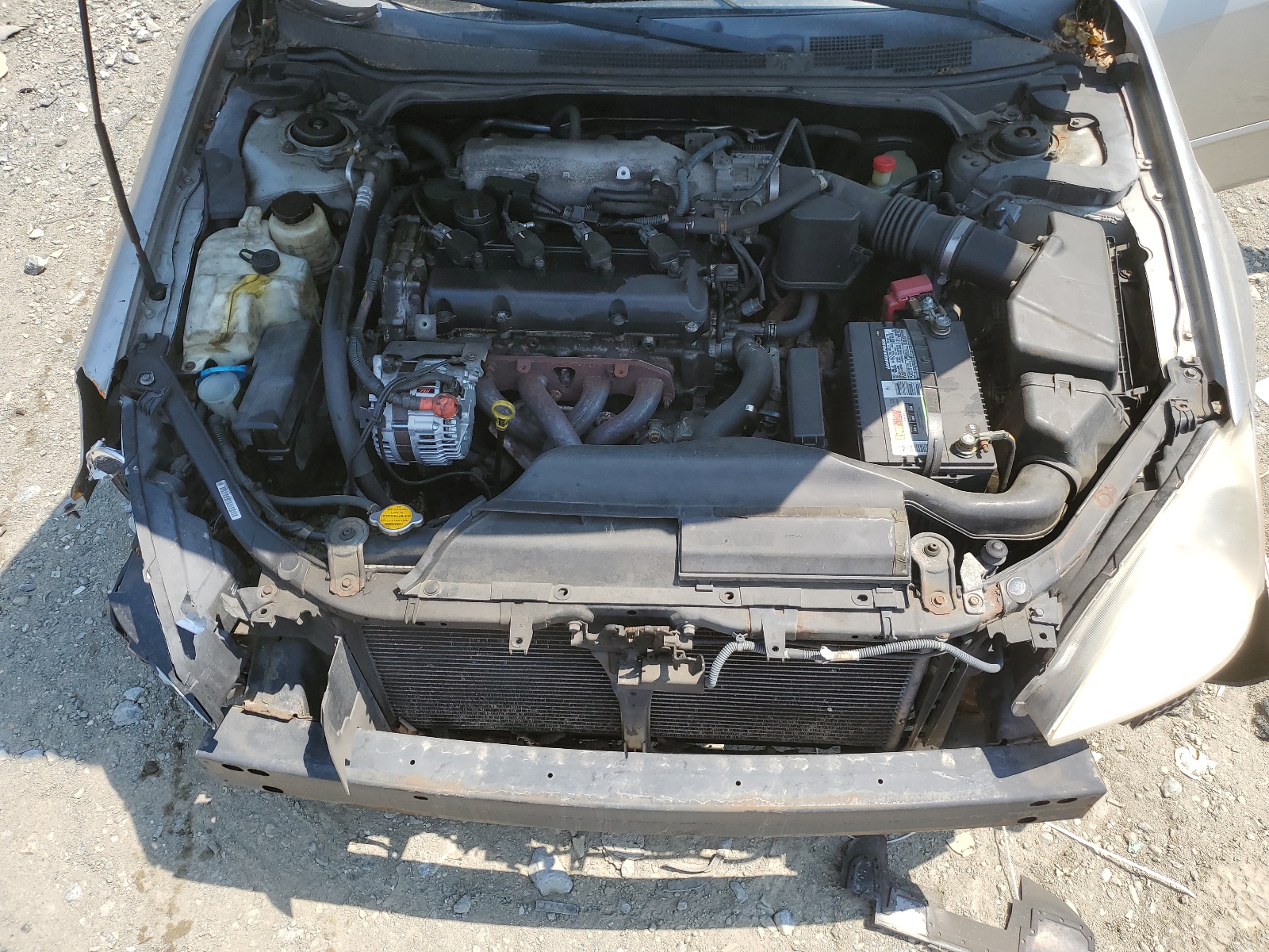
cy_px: 476
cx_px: 634
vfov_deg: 53.1
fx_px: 953
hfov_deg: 67.3
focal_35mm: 26
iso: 50
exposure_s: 1/1429
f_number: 1.5
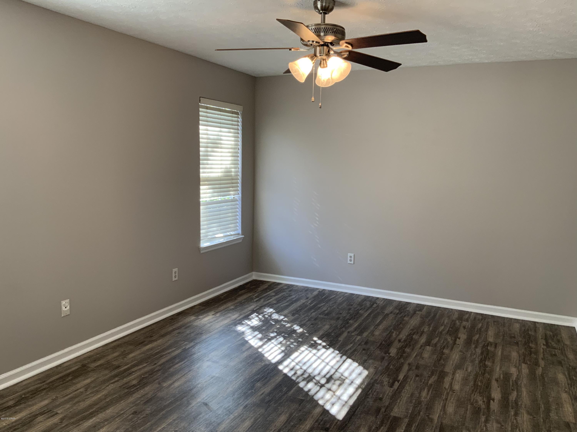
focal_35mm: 29
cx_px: 288
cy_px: 216
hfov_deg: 61.7
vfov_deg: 48.2
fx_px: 483
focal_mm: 3
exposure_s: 1/120
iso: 64
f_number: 1.8
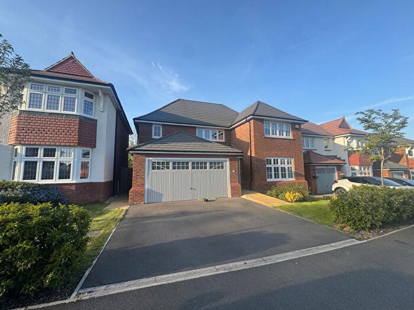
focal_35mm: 14
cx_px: 207
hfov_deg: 102.1
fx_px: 167
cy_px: 155
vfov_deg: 85.7
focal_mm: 2.22
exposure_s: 1/610
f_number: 2.2
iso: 40
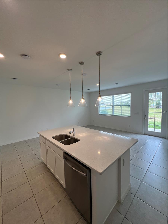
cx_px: 84
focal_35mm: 13
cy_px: 112
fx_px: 84
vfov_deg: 106.2
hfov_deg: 89.9
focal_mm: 1.57
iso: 50
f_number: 1.8
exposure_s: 1/120
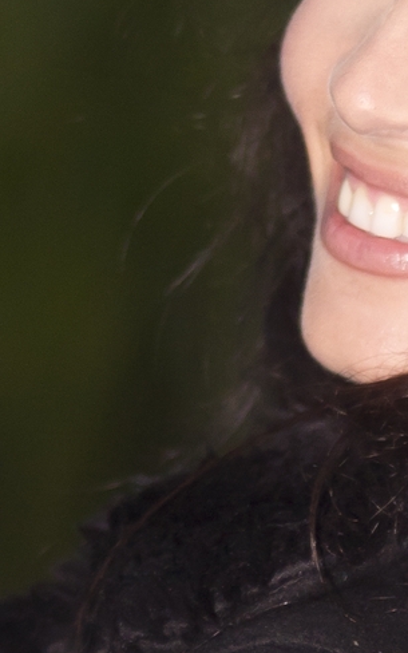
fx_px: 11422
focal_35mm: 642
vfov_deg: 3.2
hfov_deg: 2.0
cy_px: 1315
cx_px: 618
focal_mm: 100
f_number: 2.8
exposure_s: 1/200
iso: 400
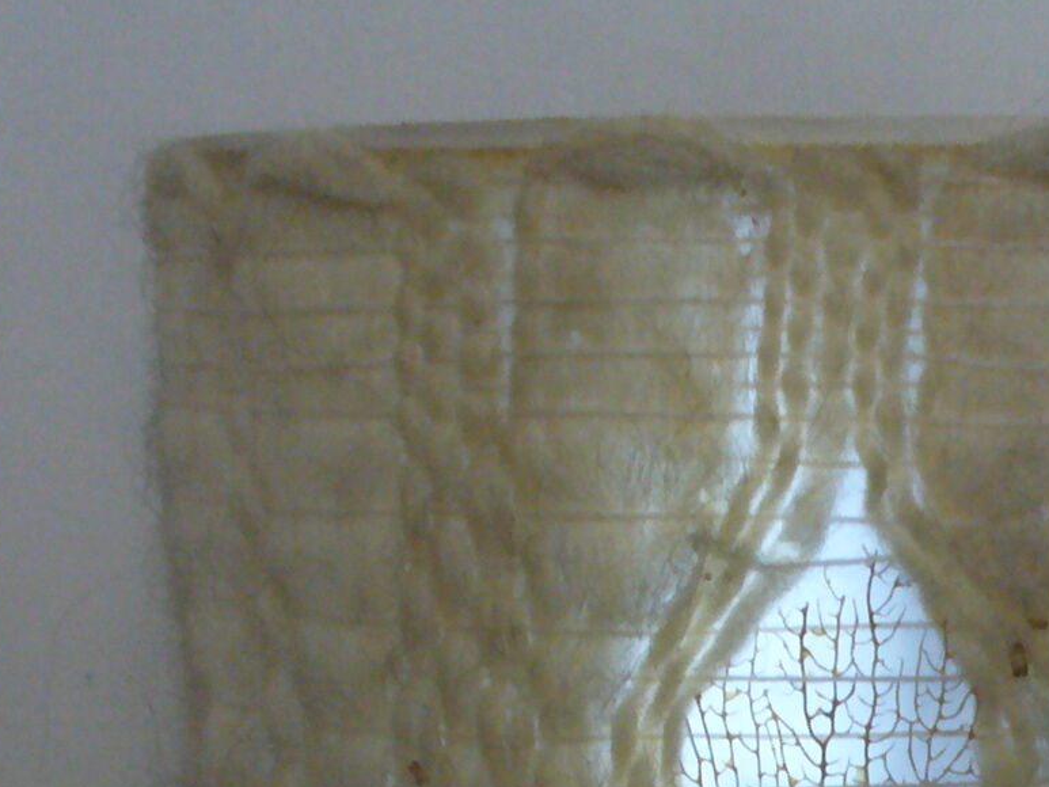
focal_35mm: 98
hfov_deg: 19.7
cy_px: 1031
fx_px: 2970
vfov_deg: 14.4
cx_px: 913
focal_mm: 6.1
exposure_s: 1/15
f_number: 2.8
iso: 200
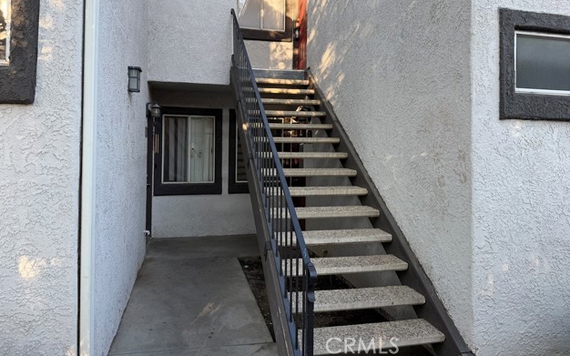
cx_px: 287
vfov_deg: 47.3
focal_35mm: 26
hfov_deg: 70.4
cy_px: 140
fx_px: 404
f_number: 1.78
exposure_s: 1/255
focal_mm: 6.76
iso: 64
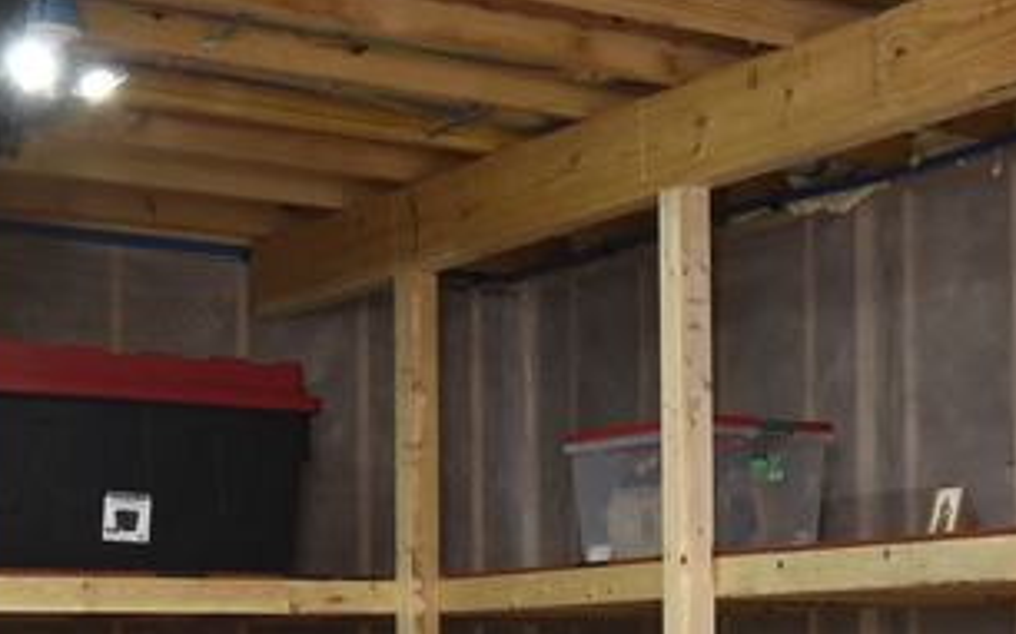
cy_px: 767
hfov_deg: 25.4
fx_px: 2242
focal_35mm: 81
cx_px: 694
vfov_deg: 15.5
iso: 400
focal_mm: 10
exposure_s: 1/60
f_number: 4
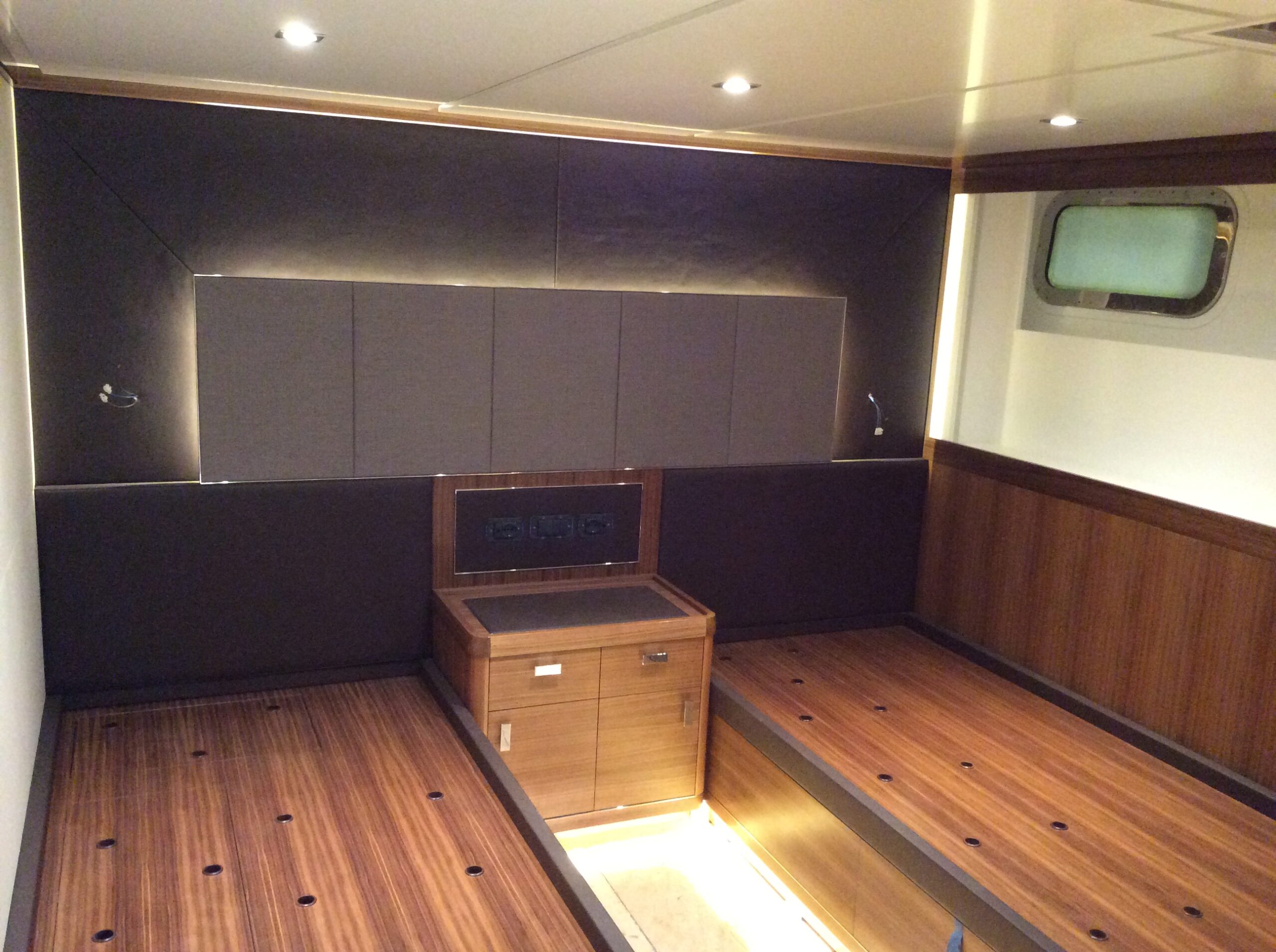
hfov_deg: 56.9
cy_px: 476
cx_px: 638
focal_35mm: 32
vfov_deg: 44.1
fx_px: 1178
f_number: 2.4
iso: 400
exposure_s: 1/15
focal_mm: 3.3
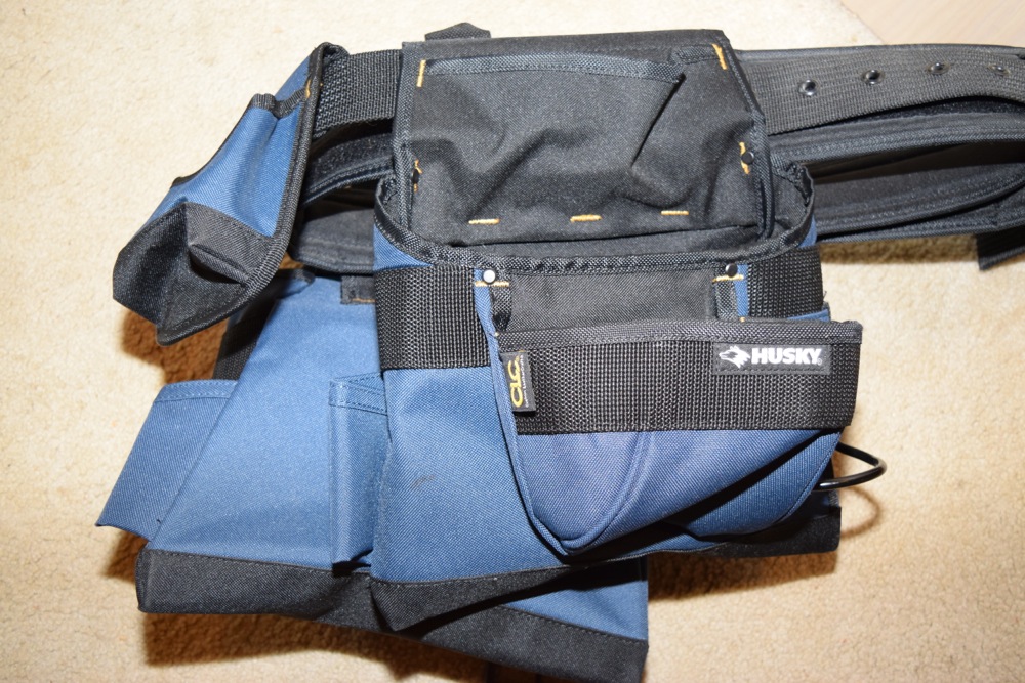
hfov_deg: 47.9
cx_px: 512
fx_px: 1153
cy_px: 342
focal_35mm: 40
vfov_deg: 33.0
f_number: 4
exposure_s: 1/60
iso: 800
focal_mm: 27
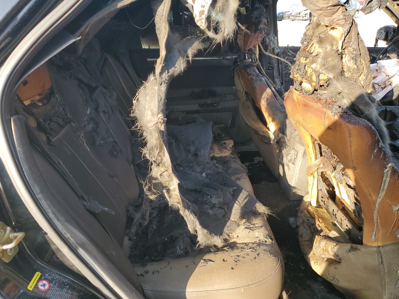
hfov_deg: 67.3
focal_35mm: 26
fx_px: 300
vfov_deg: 53.1
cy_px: 150
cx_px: 200
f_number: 1.5
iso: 50
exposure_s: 1/200
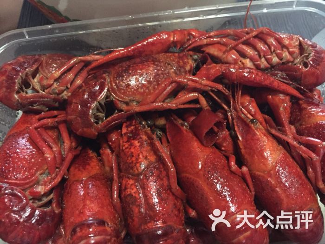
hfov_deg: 61.7
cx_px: 162
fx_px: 272
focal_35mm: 29
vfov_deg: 48.2
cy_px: 122
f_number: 2.2
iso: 640
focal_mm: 4.15
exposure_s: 1/15
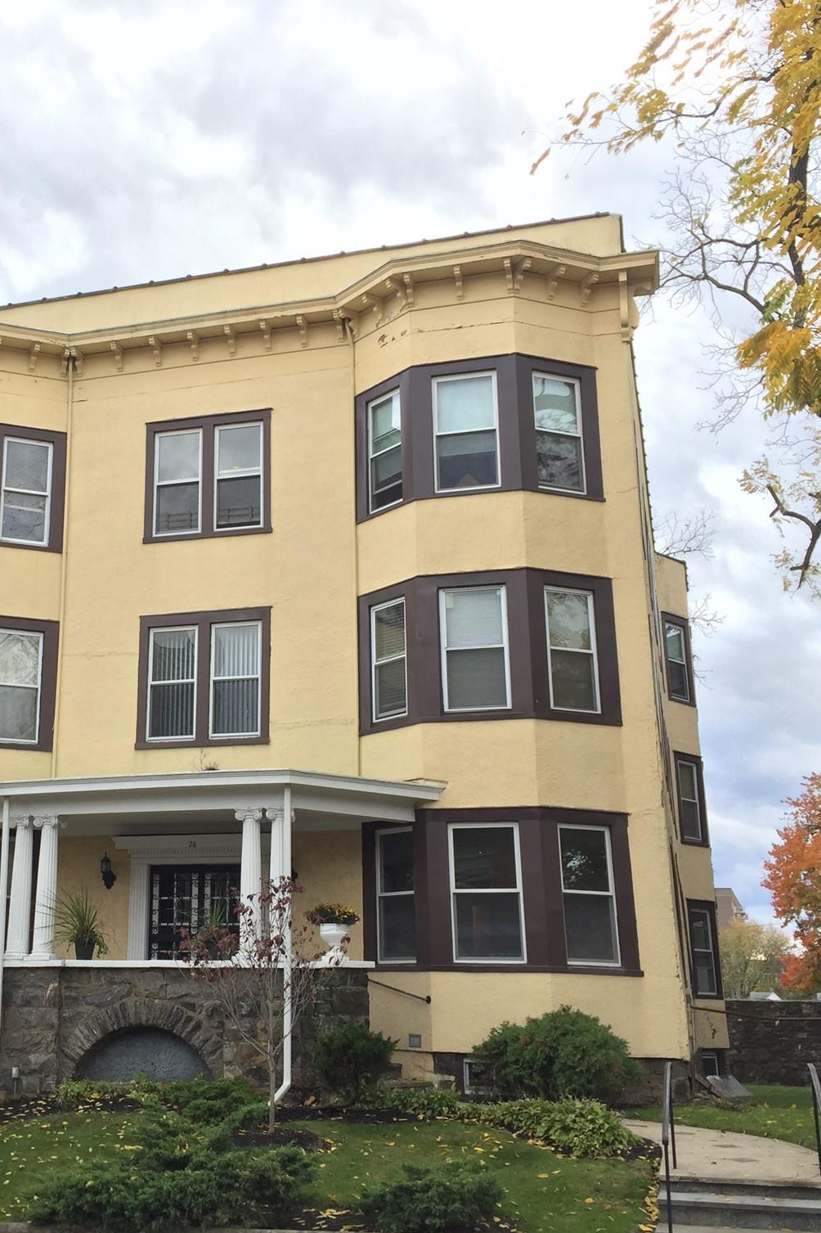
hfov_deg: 32.0
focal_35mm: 41
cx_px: 204
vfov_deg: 47.4
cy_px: 613
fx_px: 1403
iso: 32
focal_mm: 4.15
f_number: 2.2
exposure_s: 1/534
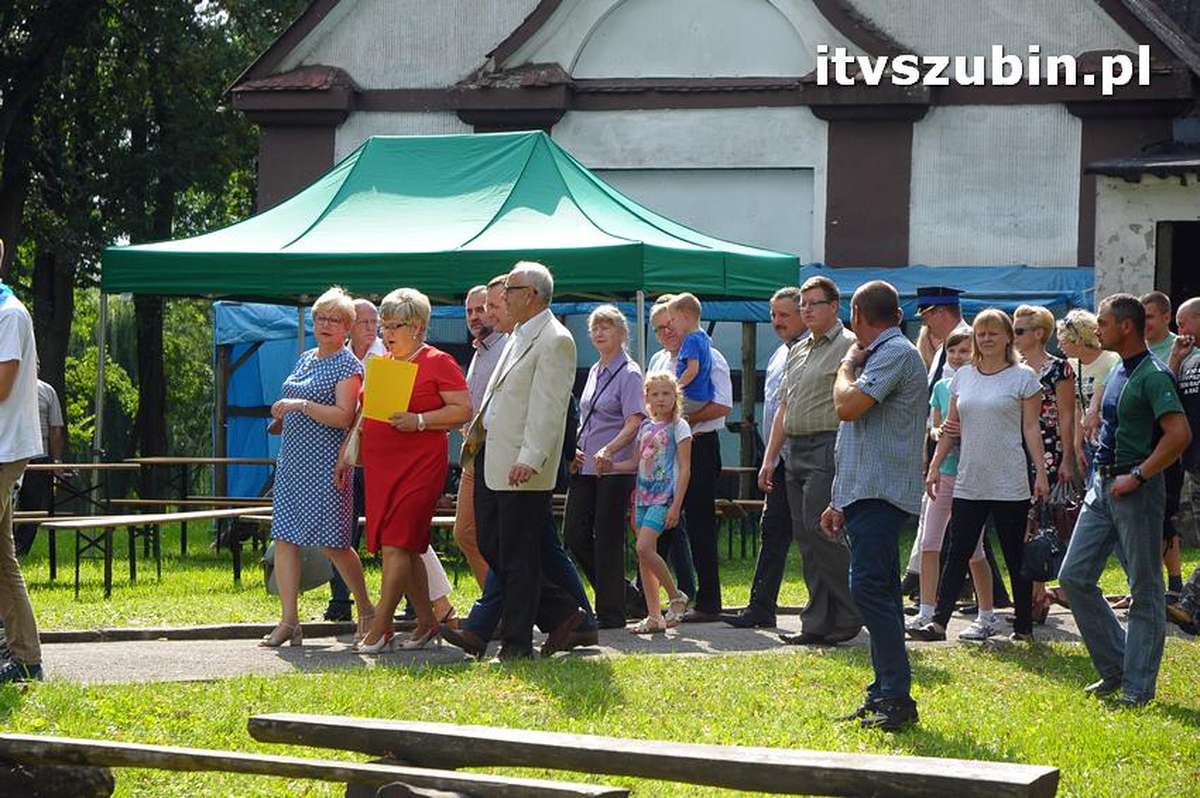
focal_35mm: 105
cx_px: 600
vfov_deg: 13.0
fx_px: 3497
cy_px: 399
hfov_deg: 19.5
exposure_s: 1/800
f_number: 7.1
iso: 640
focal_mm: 70
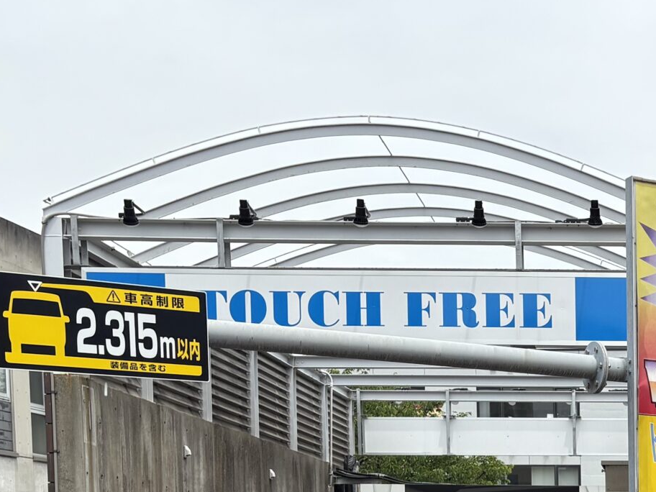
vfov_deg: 18.6
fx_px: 1383
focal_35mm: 73
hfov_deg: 24.8
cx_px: 728
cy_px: 664
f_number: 1.6
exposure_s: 1/2538
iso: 50
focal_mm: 5.96
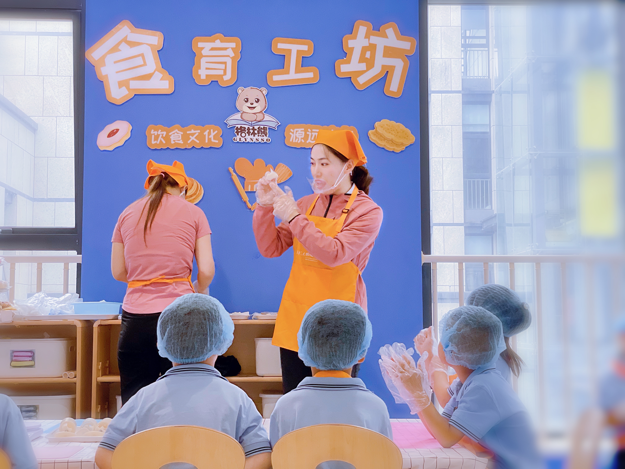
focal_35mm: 52
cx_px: 312
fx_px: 939
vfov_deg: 28.0
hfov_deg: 36.8
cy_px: 234
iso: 250
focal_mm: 6
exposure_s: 1/100
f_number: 2
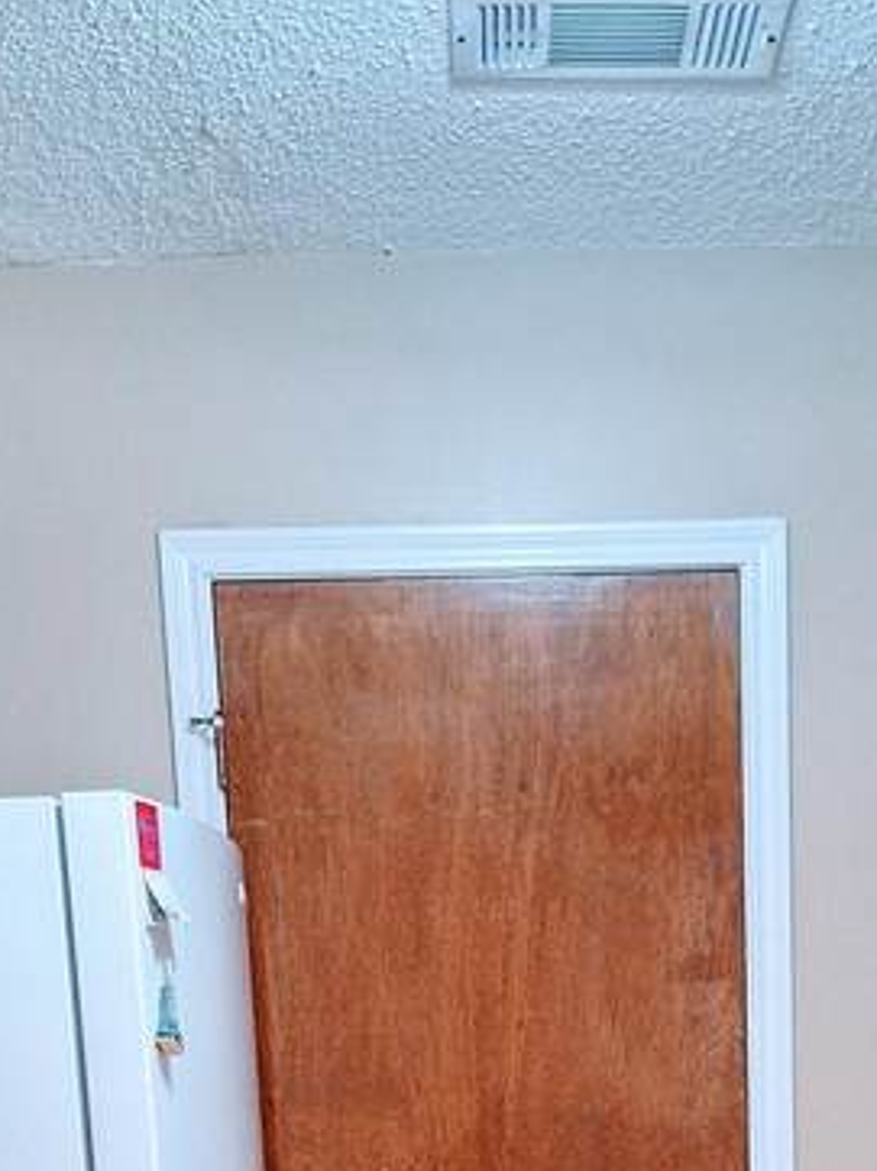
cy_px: 1336
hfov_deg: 23.8
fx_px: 2063
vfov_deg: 28.4
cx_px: 631
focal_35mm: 61
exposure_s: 1/40
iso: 200
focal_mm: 5.54
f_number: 1.8
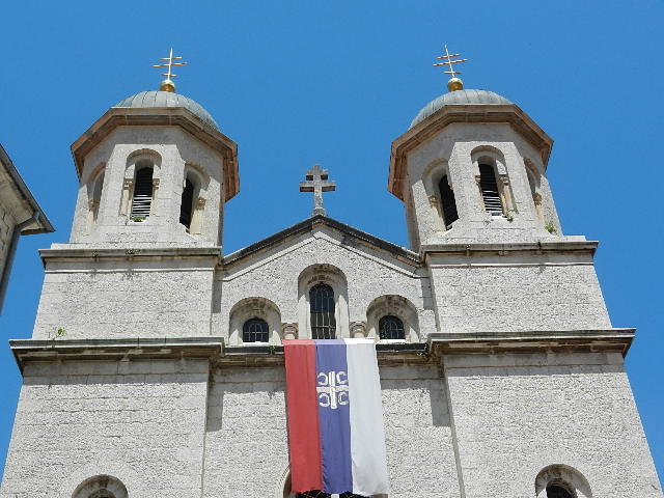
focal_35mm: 45
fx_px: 863
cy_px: 249
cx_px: 332
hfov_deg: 42.1
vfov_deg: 32.2
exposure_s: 1/1600
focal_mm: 8.2
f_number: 4.2
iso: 160
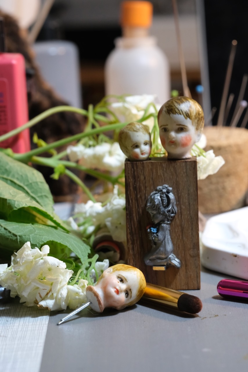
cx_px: 124
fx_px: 929
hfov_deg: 15.2
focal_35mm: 90
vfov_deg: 22.6
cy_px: 186
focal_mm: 60
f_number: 8
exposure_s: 1/42
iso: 3200
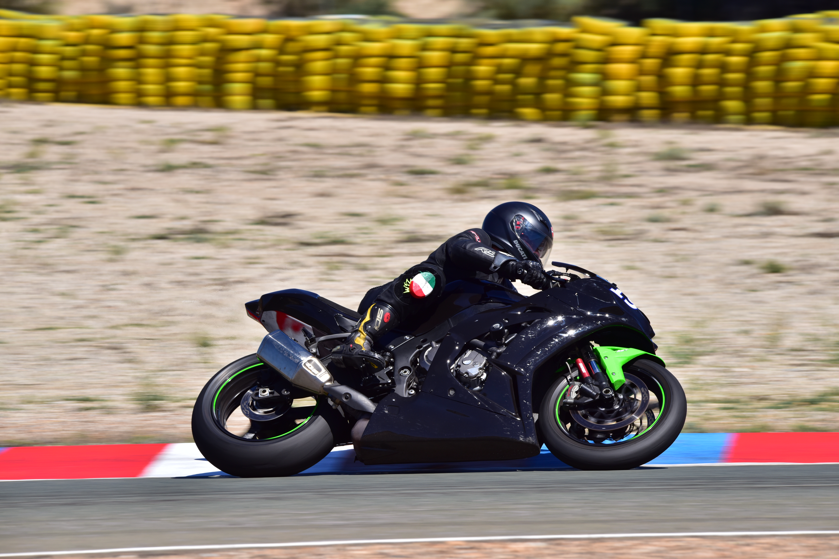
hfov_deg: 5.9
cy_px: 280
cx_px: 420
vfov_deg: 3.9
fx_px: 8156
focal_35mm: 350
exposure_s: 1/320
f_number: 16
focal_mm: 350
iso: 200
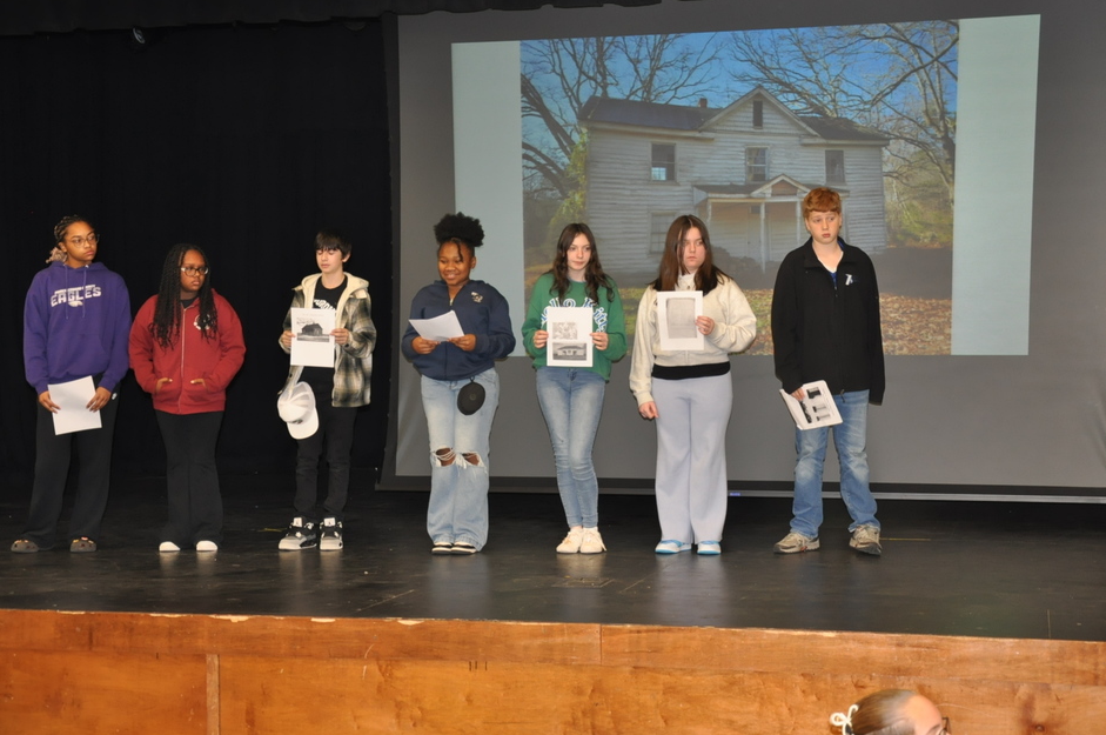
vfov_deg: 21.9
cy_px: 359
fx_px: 1902
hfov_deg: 32.4
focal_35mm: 62
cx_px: 559
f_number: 4.5
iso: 800
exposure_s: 1/60
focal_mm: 38
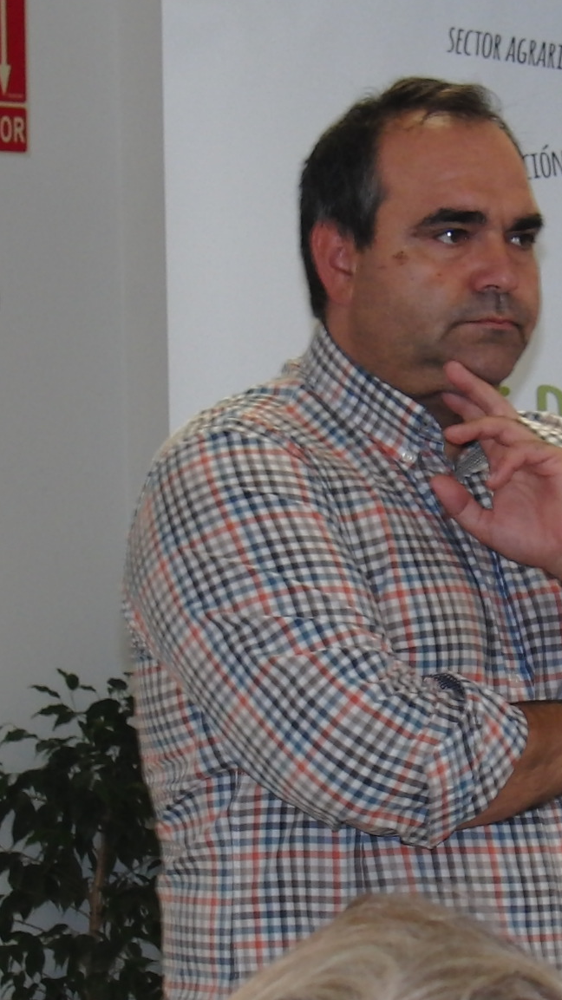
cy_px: 703
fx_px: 4586
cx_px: 499
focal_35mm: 173
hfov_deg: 7.0
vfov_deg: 12.4
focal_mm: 13.2
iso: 100
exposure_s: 1/60
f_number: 2.8
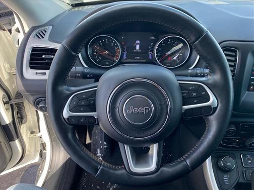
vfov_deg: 53.1
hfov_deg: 67.3
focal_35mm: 26
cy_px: 95
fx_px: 191
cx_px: 127
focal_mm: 4.25
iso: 32
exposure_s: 1/421
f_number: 1.8
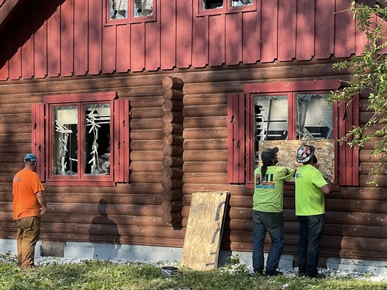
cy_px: 145
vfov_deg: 28.0
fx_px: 581
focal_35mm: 52
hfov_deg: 36.8
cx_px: 194
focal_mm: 6
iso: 25
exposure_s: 1/592
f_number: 2
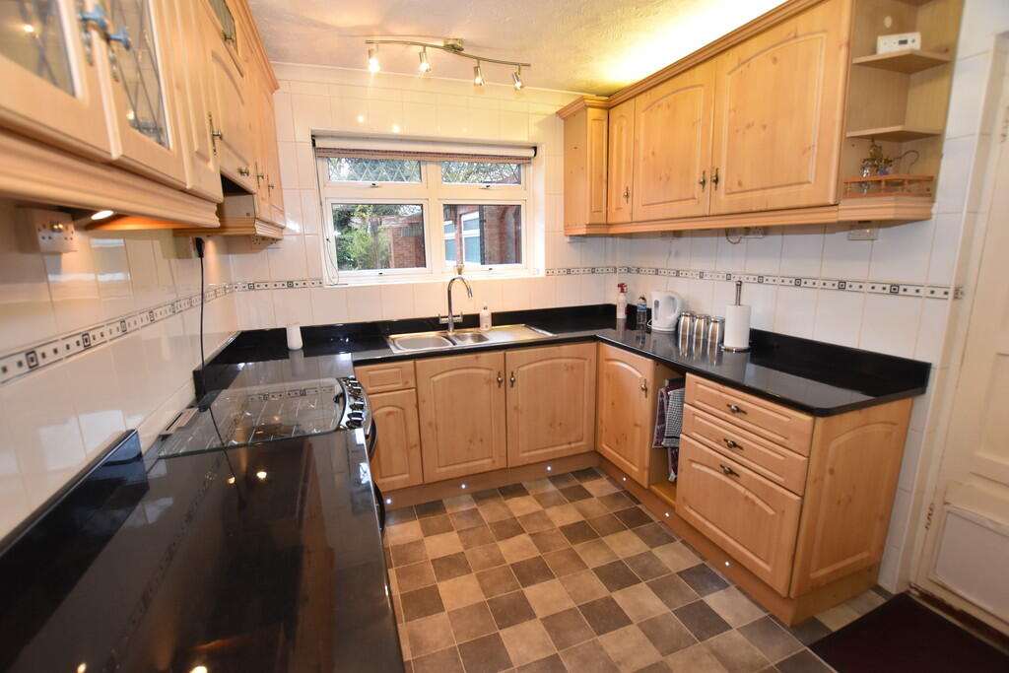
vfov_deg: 77.3
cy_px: 336
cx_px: 504
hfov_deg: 100.4
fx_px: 420
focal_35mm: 15
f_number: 4
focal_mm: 10
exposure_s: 1/60
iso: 800
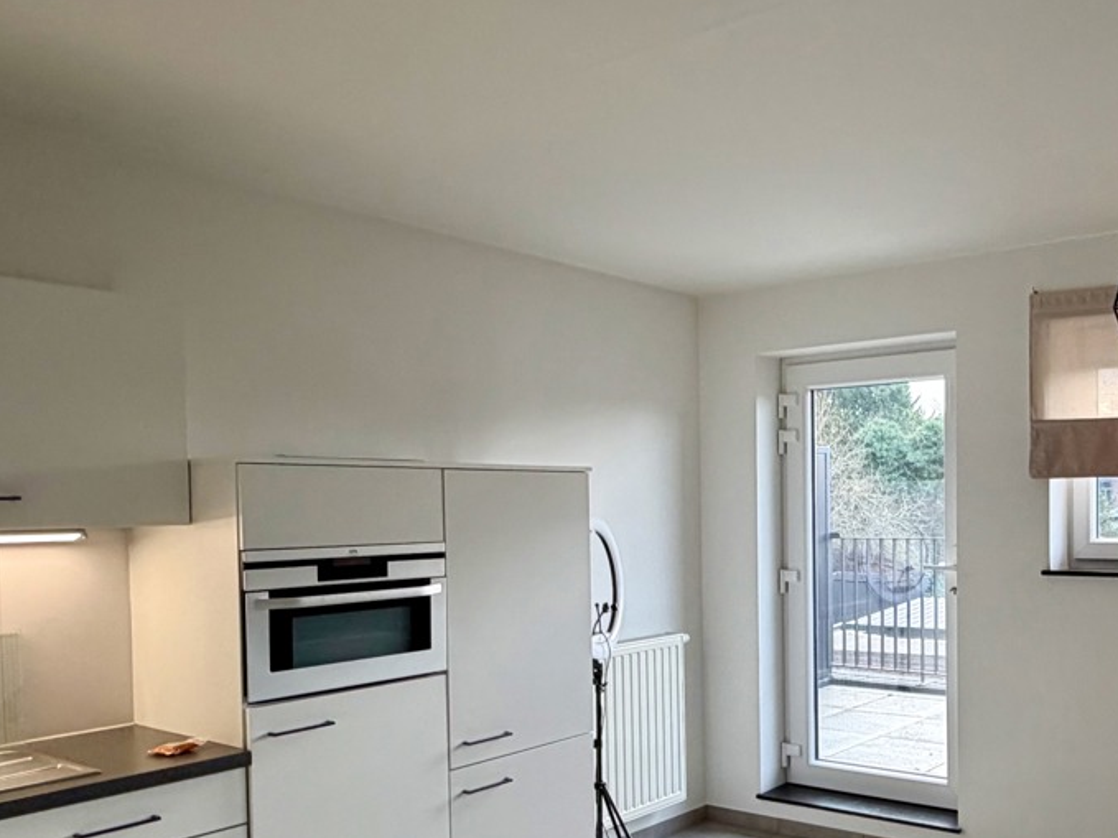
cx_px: 812
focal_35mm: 33
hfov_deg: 53.3
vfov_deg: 42.6
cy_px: 532
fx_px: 1066
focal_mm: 2.22
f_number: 2.2
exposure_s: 1/100
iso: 200
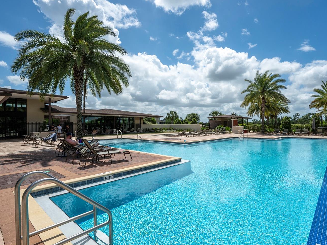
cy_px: 126
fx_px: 179
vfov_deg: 68.7
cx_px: 187
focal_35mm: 19
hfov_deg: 84.1
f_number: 9
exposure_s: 1/1600
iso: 200
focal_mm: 16
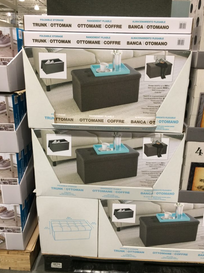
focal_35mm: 31
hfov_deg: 45.4
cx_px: 103
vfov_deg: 58.4
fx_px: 244
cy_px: 135
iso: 100
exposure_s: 1/30
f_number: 2.2
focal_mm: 4.15
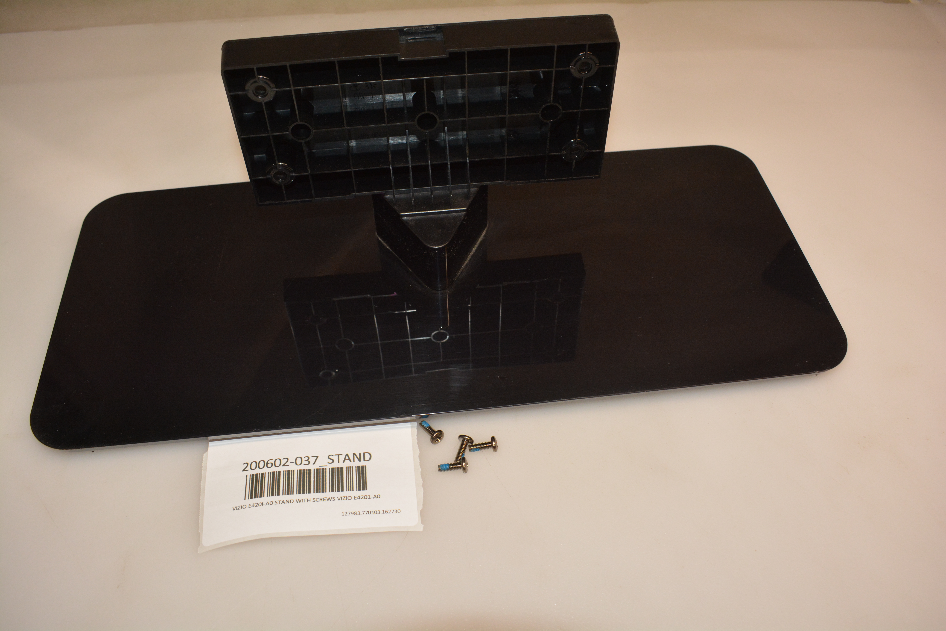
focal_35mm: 30
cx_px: 473
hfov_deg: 61.9
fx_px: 788
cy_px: 316
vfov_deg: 43.6
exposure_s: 1/200
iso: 1000
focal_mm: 20
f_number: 7.1
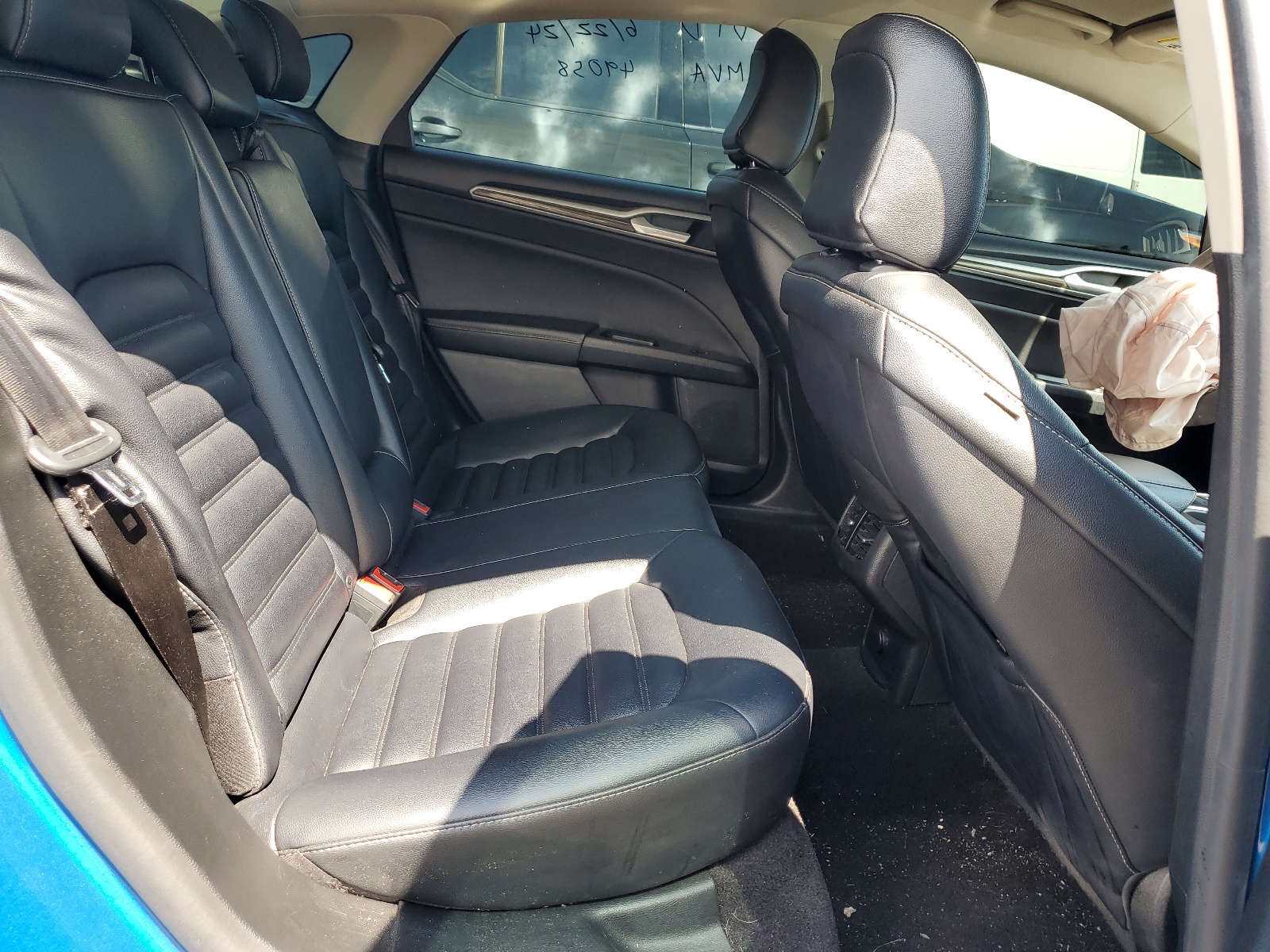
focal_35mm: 26
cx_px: 635
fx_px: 954
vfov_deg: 53.1
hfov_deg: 67.3
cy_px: 476
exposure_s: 1/185
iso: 50
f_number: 1.5
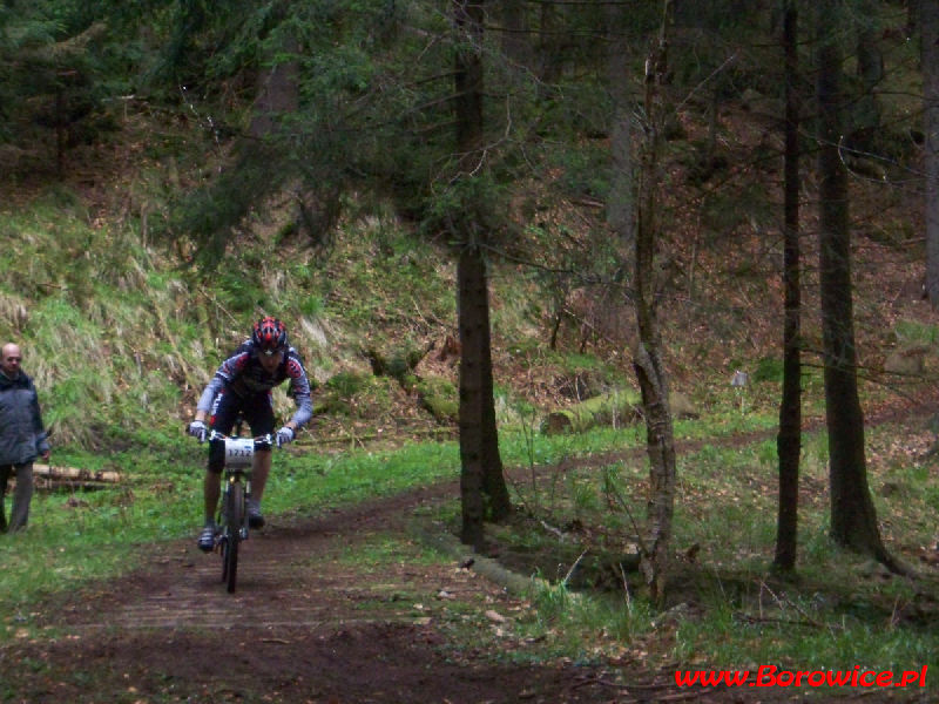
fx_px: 3174
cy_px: 352
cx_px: 470
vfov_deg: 12.7
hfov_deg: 16.8
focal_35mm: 117
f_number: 4.4
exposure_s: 1/125
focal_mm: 19.2
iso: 400
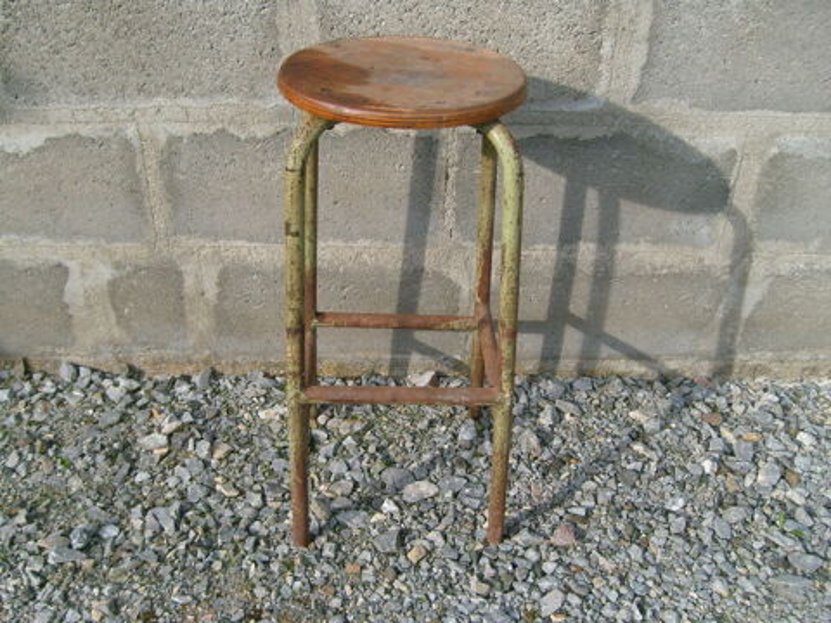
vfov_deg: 40.7
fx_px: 840
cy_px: 312
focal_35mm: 35
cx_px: 416
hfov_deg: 52.6
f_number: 7.1
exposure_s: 1/125
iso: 80
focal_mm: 5.8
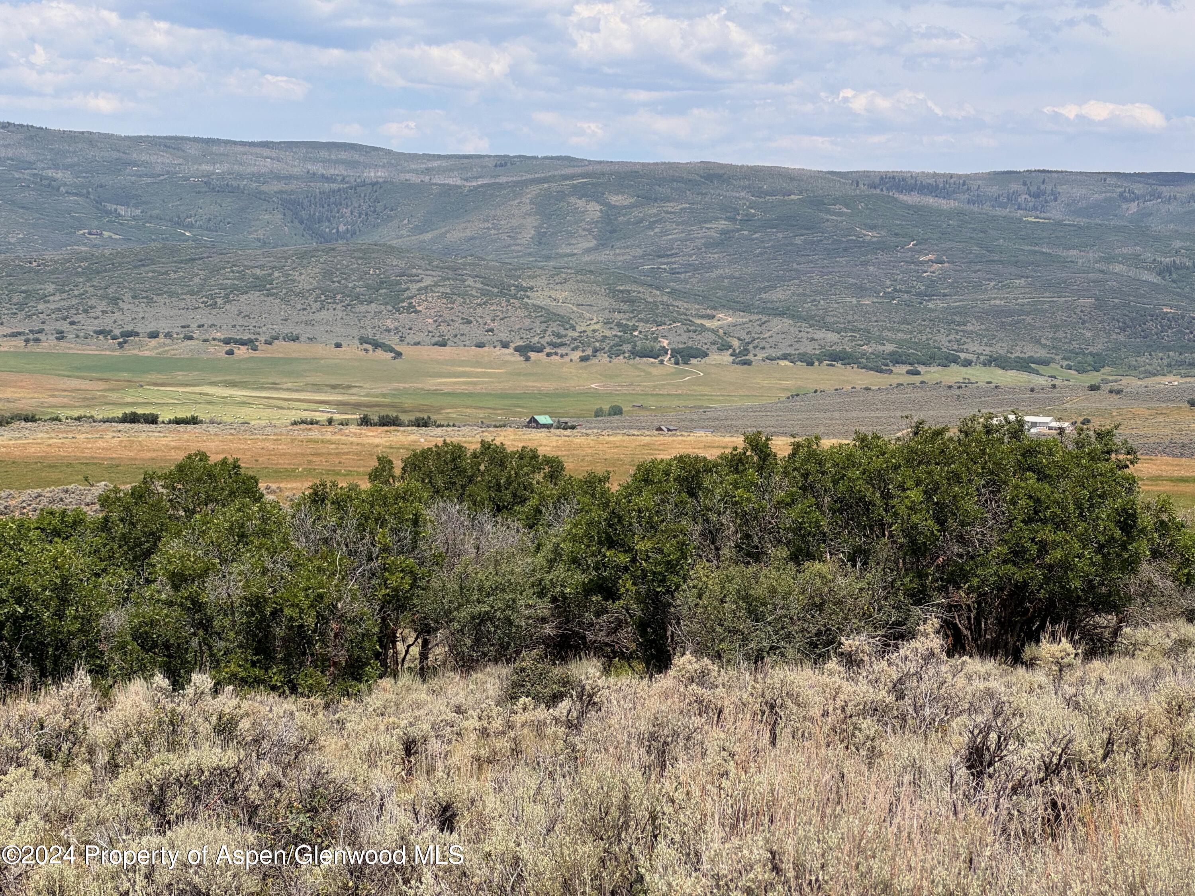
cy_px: 448
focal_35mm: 77
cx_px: 598
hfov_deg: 25.3
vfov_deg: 19.1
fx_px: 2658
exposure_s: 1/661
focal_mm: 9
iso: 25
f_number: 2.8
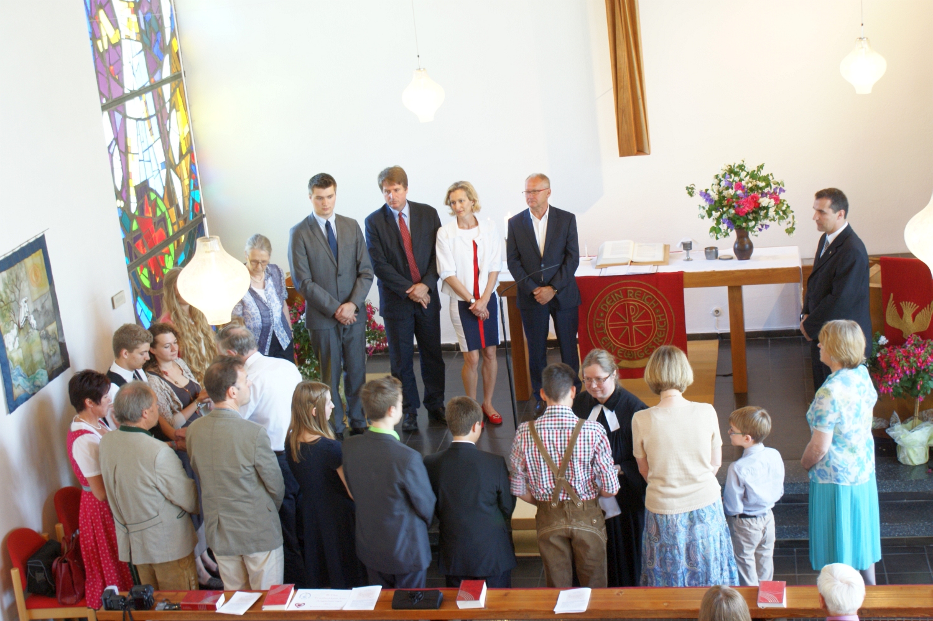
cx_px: 466
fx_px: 1360
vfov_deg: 25.7
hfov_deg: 37.9
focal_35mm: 52
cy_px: 310
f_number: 5.6
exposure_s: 1/6
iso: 400
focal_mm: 35
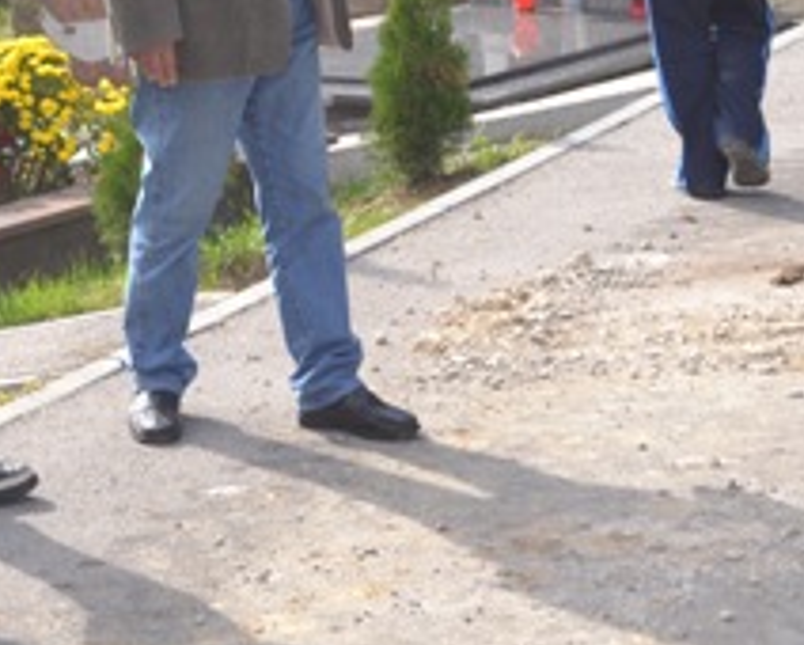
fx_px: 3239
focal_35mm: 136
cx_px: 46
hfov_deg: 14.0
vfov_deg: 11.2
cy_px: -47
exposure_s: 1/200
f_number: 5
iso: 100
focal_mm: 32
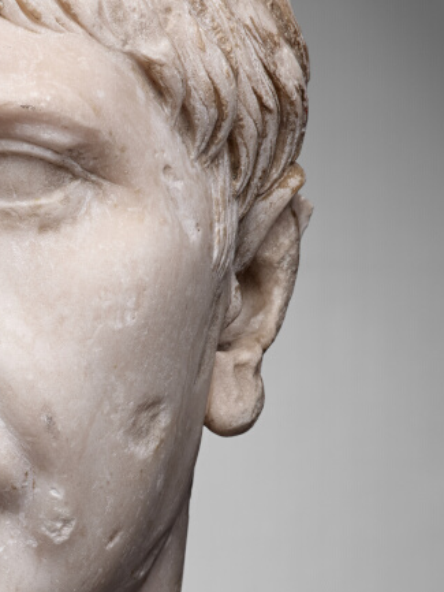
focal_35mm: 194
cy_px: 561
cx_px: -134
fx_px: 3316
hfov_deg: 7.6
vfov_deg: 10.1
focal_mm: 80
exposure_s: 1/125
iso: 200
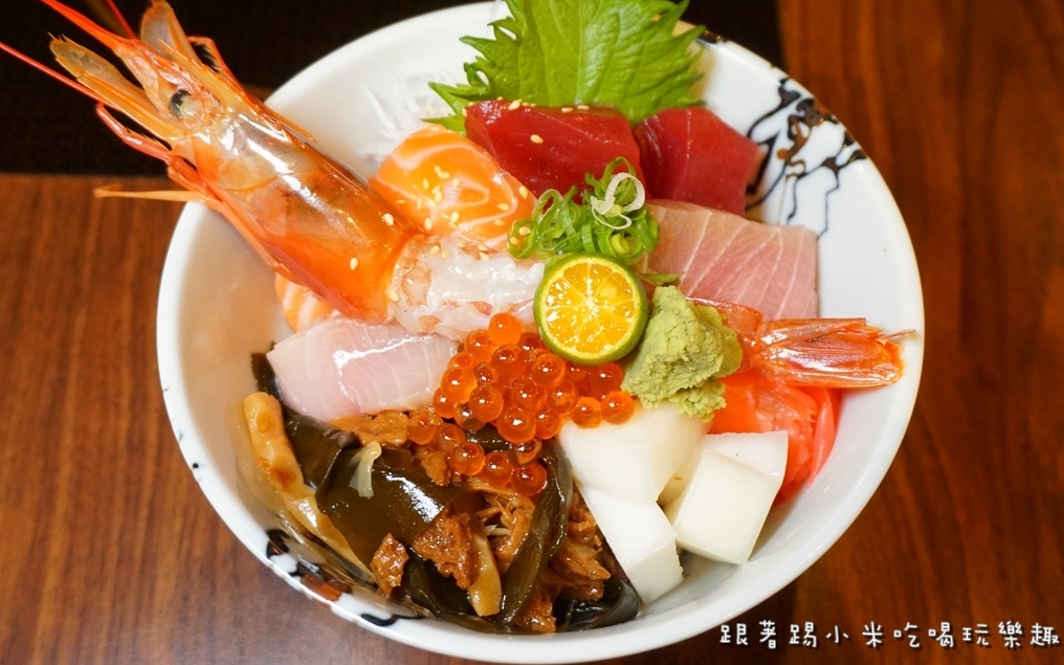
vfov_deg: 34.4
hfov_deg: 52.7
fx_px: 1073
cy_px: 308
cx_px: 533
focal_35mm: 37
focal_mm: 24
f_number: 4.5
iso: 1250
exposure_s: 1/60
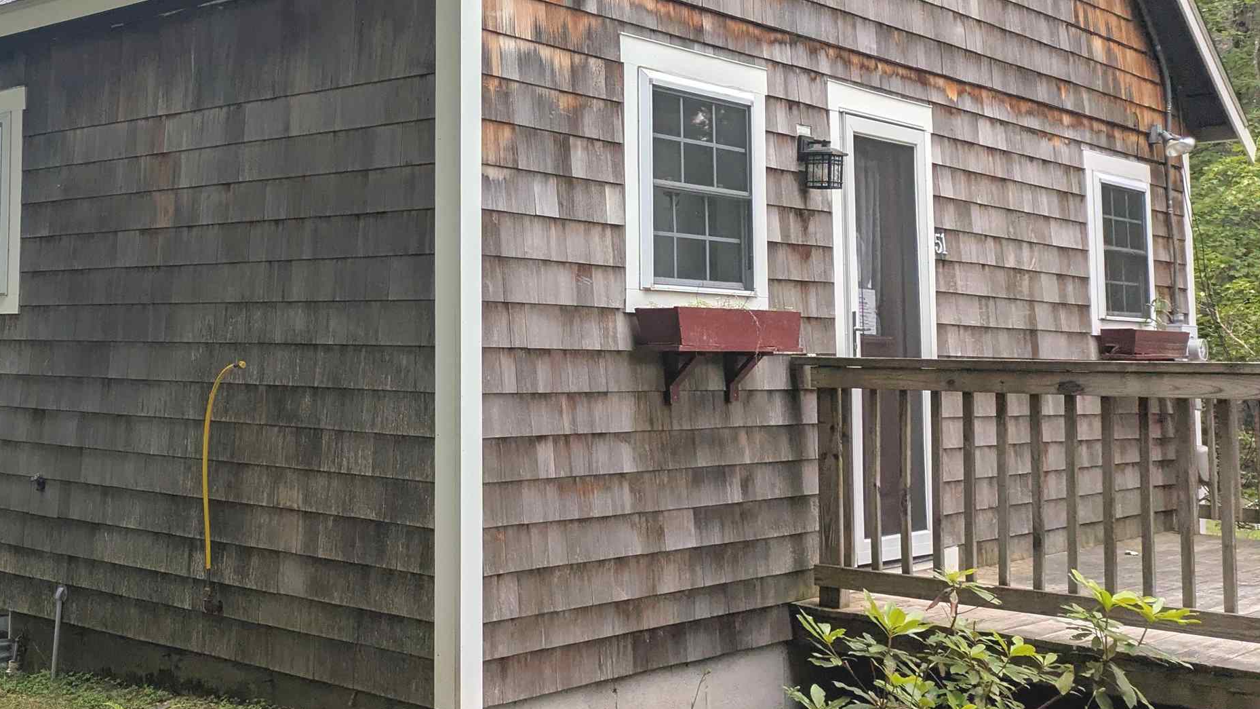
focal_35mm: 45
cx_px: 222
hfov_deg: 43.0
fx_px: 1503
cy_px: 173
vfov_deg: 26.2
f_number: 1.89
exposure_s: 1/733
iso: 47
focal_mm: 5.43
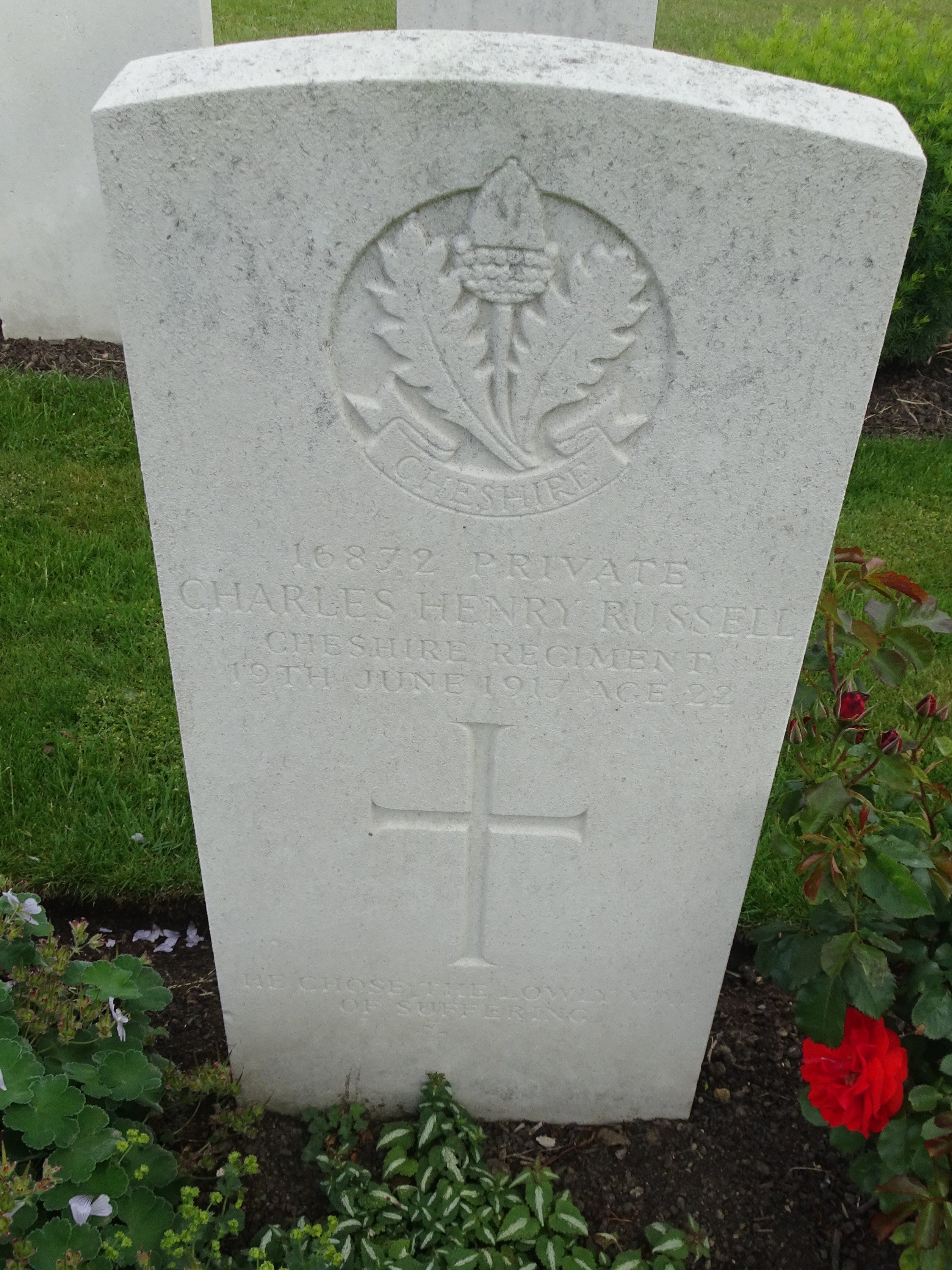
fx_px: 880
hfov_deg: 56.8
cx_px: 476
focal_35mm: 24
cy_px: 635
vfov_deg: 71.6
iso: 80
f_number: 3.5
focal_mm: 4.1
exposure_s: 1/320
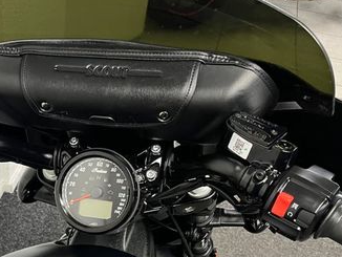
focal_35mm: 51
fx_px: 504
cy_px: 249
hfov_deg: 36.5
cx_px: 81
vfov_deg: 27.2
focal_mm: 5.1
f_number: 1.6
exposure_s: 1/50
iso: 200
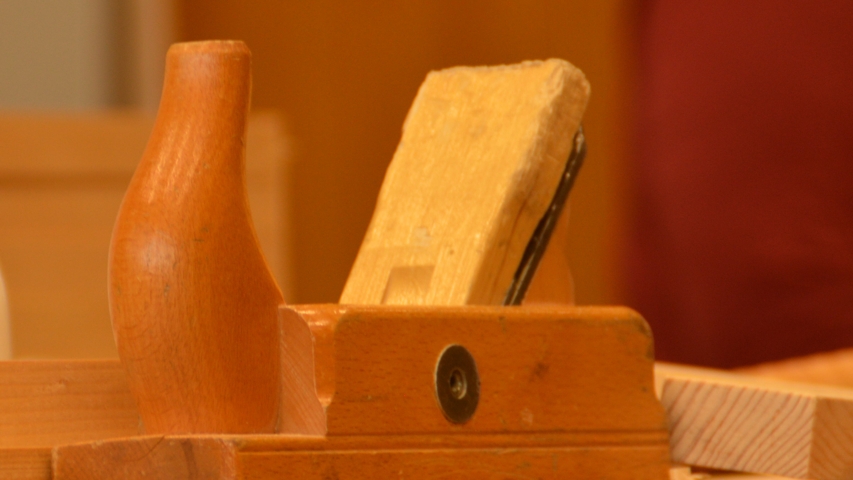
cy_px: 247
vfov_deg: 2.4
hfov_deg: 4.3
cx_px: 193
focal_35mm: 503
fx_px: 11377
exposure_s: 1/50
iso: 400
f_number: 6.3
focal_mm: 200
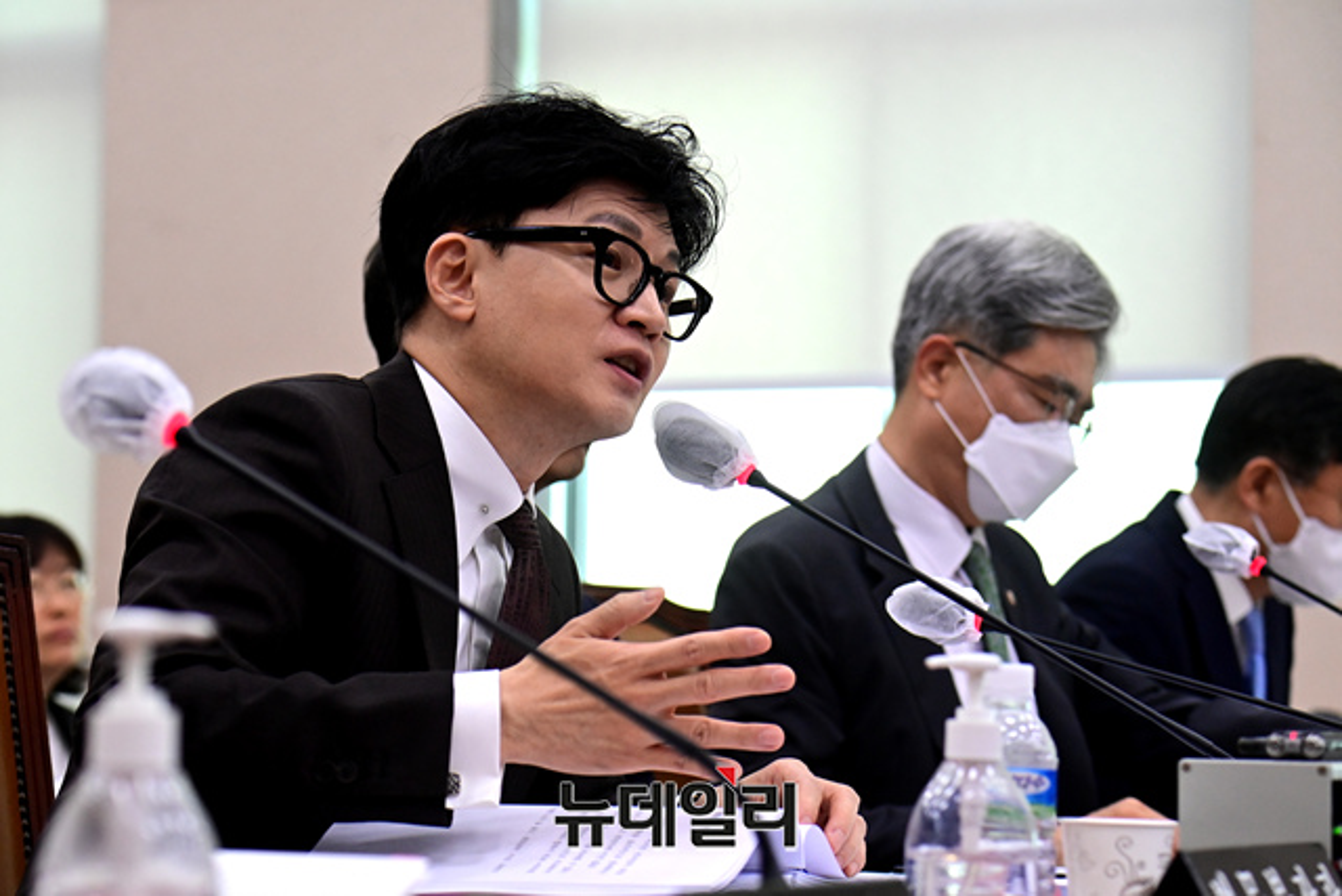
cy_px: 448
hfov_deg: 18.3
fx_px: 4176
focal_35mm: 112
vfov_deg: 12.2
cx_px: 671
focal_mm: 112
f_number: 5.6
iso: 3200
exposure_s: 1/320
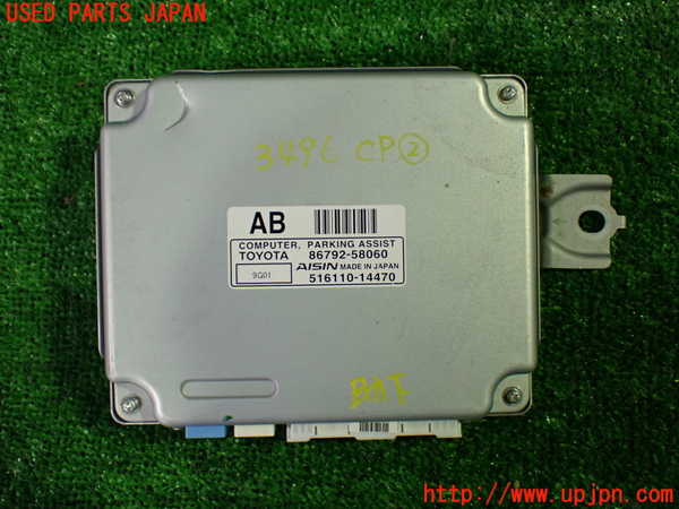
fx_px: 804
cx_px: 340
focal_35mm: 41
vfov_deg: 35.1
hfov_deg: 45.8
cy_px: 254
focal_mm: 7.31
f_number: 2.8
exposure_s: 1/80
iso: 800
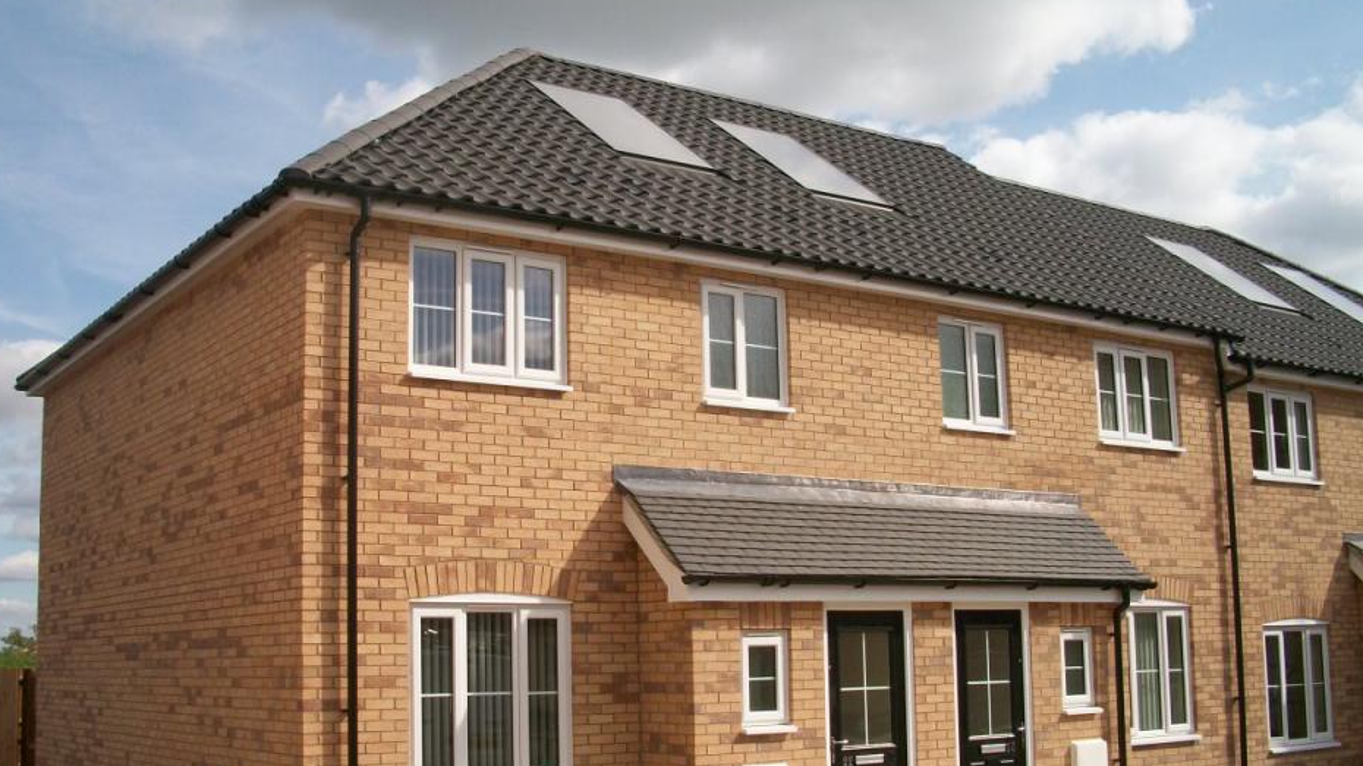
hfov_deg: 48.3
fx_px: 1518
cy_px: 455
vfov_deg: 28.3
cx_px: 614
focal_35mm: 42
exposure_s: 1/400
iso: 80
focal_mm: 6.3
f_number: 5.6
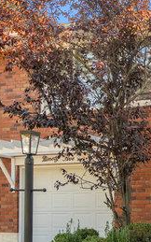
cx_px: 215
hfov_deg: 18.6
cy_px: 161
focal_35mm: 63
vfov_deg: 32.2
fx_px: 415
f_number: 4.5
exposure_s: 1/200
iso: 125
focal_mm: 16
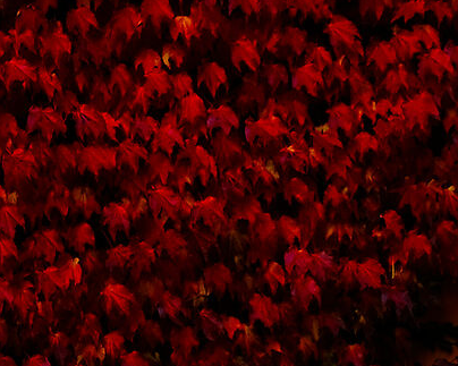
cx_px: -185
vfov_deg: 8.1
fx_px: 2494
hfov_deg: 10.2
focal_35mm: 184
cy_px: 655
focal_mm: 22
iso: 500
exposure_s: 1/30
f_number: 9
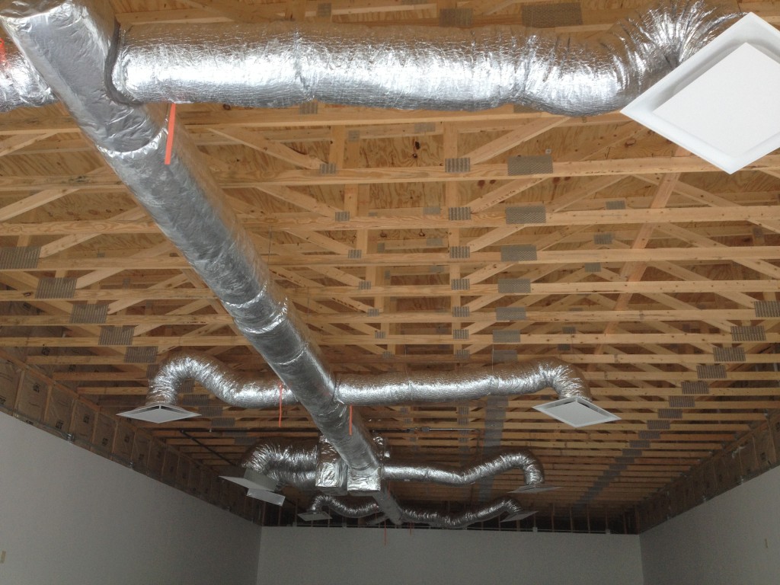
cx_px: 390
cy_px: 292
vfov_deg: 40.7
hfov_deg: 52.6
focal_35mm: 35
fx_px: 789
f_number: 2.4
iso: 80
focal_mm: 4.28
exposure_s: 1/60
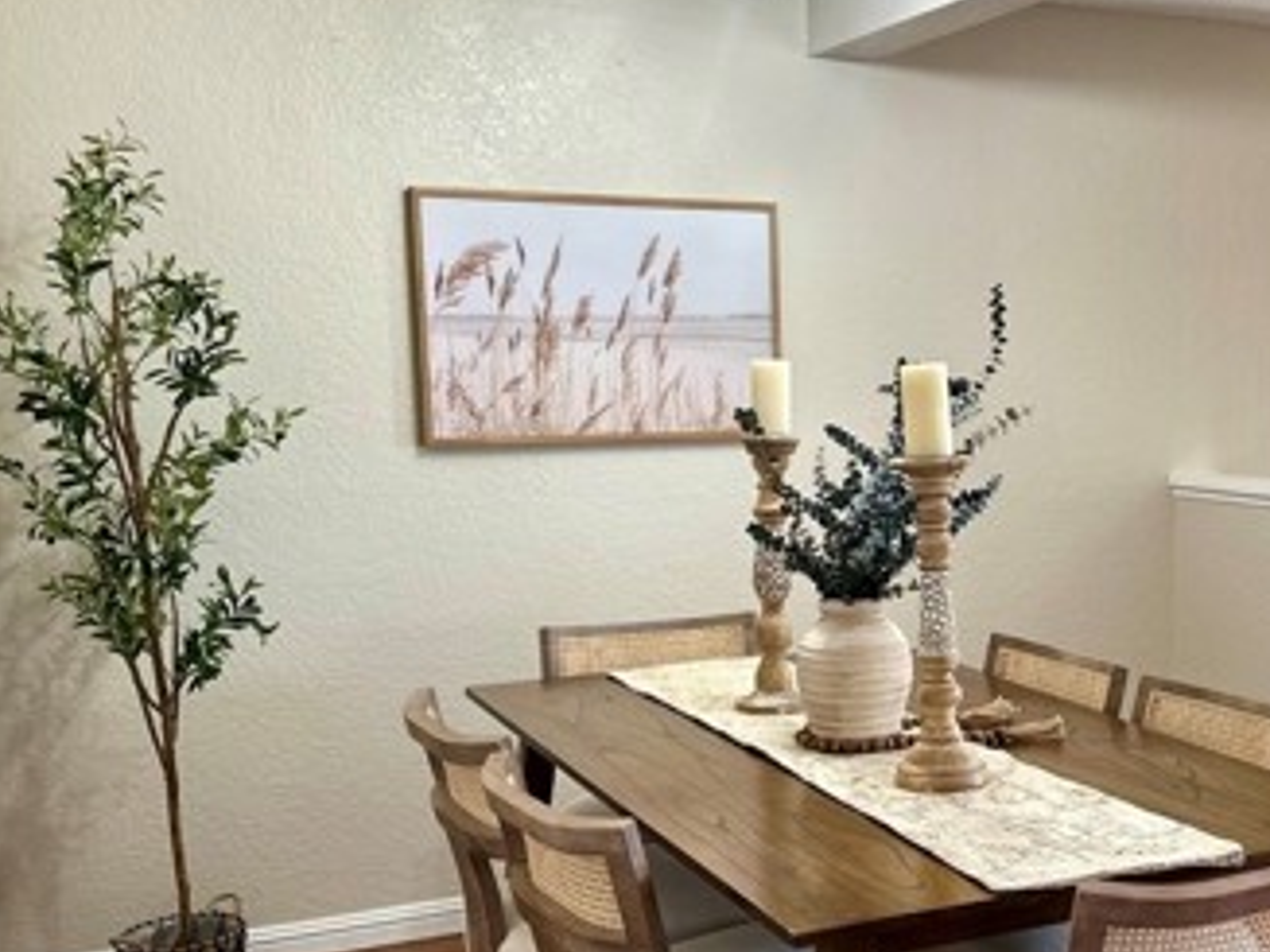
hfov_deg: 39.2
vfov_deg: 30.8
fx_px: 1724
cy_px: 532
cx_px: 979
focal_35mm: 47
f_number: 1.78
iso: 125
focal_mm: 6.86
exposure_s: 1/120
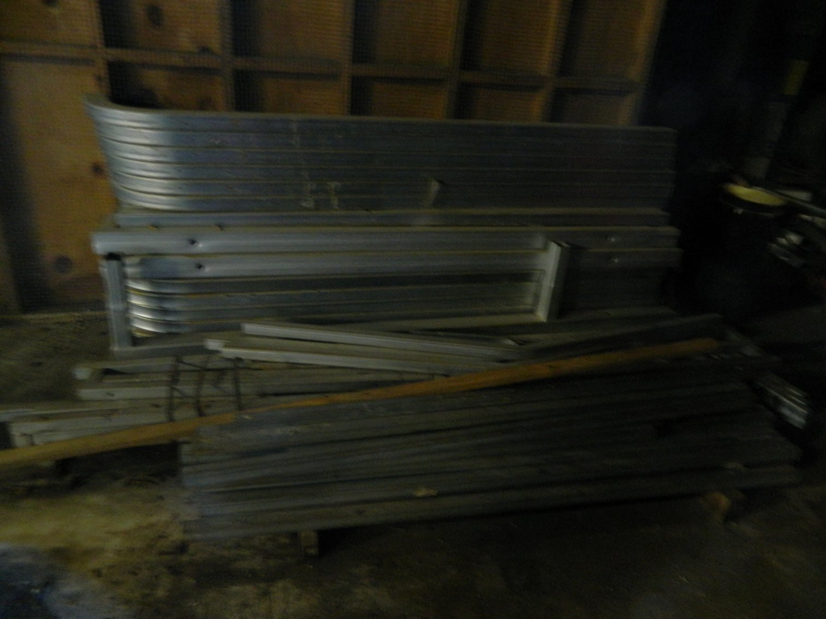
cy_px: 310
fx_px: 597
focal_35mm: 25
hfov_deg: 69.4
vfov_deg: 54.9
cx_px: 413
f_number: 3.1
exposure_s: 1/2
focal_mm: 4.5
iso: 400
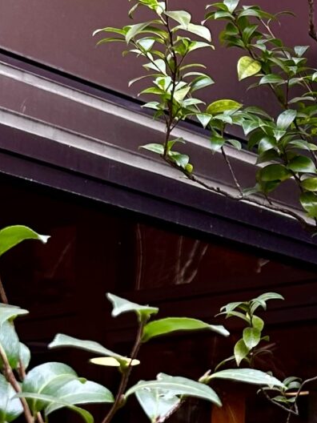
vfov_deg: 15.5
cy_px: 333
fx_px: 1538
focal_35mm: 126
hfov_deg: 11.2
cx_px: 512
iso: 64
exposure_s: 1/121
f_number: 1.5
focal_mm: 5.7
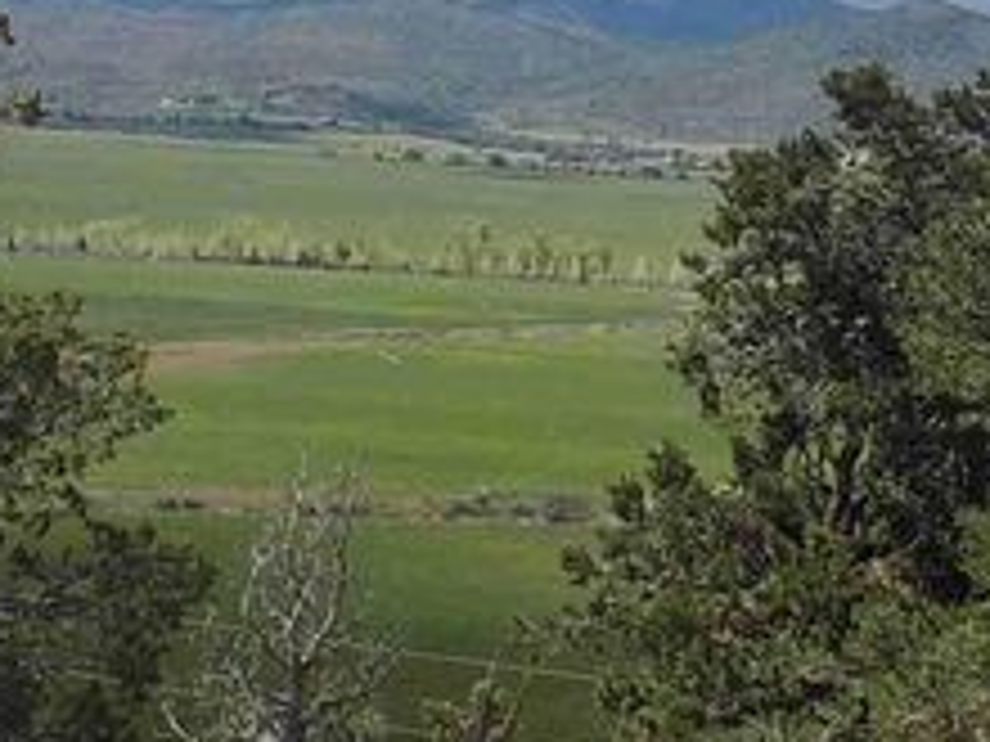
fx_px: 3832
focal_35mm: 134
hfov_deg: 14.6
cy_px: 236
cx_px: 850
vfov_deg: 11.1
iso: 80
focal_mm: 10.5
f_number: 4
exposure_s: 1/500
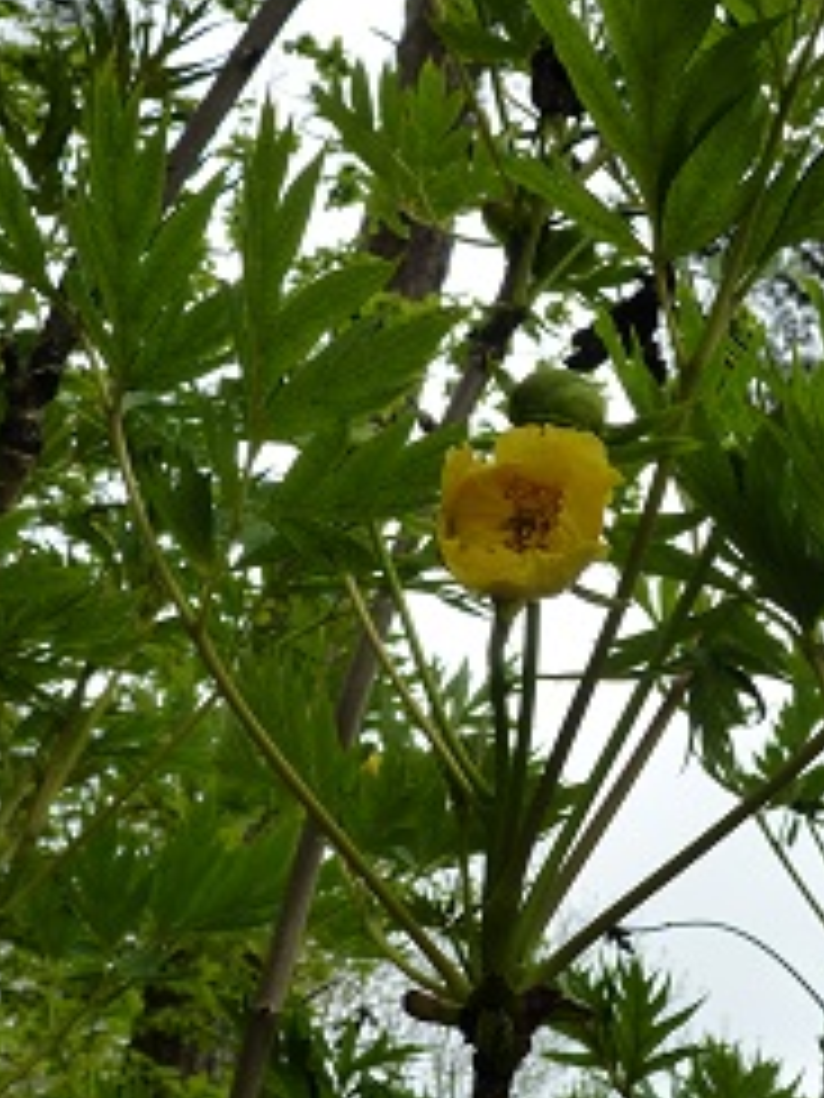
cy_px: 666
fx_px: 2285
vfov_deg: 27.0
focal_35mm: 72
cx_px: 558
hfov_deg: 20.4
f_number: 4
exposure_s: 1/200
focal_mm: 7.9
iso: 125
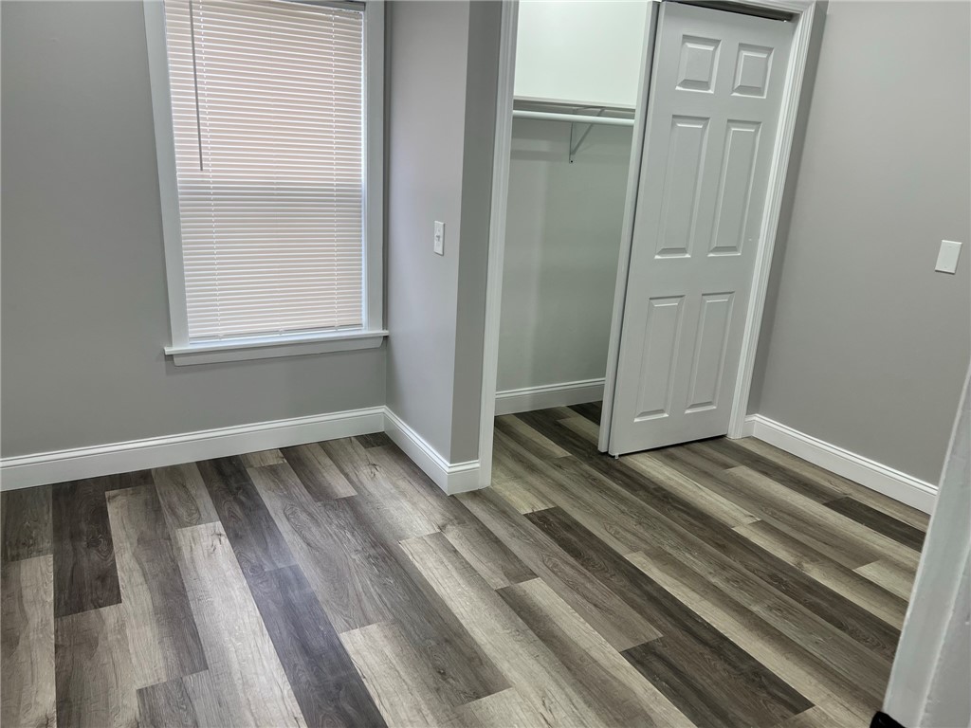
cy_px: 364
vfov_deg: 53.1
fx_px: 729
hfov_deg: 67.3
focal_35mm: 26
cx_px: 486
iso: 80
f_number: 1.5
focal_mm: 5.7
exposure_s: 1/120
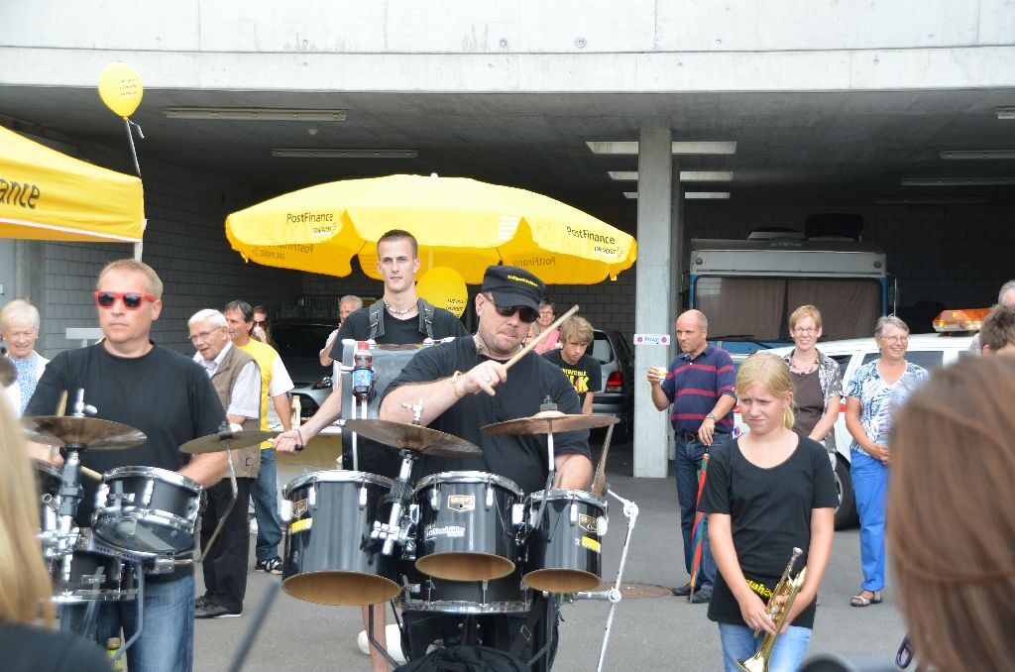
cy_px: 336
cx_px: 508
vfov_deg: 20.5
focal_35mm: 66
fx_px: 1857
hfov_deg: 30.6
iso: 200
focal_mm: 44
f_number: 7.1
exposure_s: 1/200
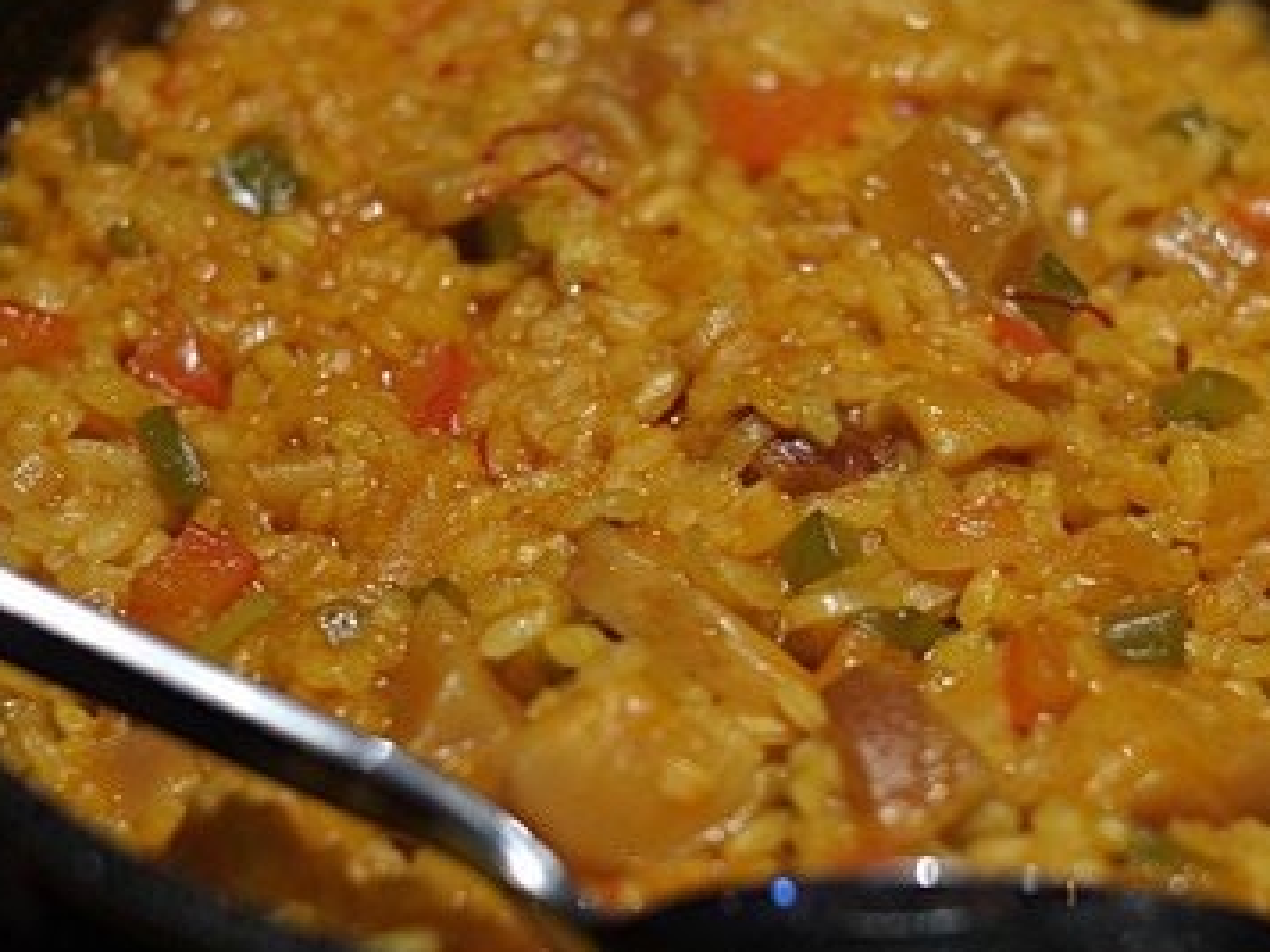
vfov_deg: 17.2
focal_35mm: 86
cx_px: 767
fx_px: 3155
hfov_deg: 22.7
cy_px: 435
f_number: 2.8
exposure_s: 1/15
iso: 400
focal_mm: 35
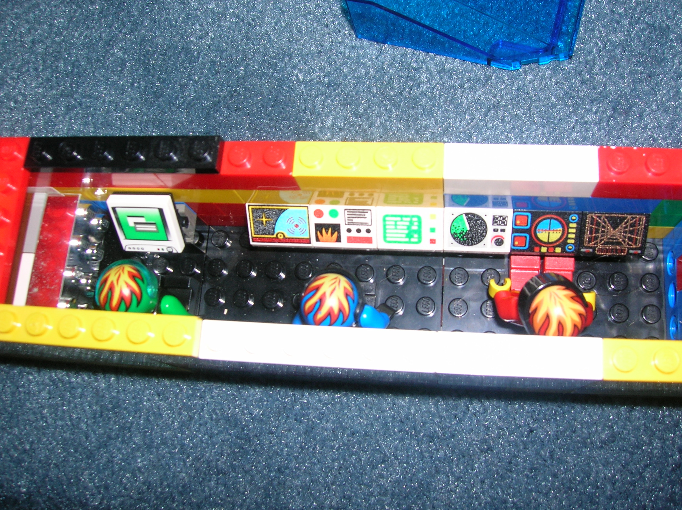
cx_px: 341
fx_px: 669
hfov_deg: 54.0
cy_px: 255
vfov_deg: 41.7
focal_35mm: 34
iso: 50
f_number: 4.9
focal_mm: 5.7
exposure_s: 1/60.1
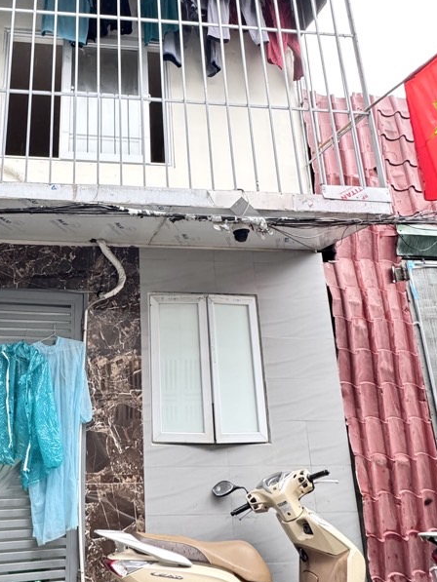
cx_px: 98
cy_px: 284
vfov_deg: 71.6
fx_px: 404
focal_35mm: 24
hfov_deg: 53.6
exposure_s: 1/99
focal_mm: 2.22
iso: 320
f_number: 2.2
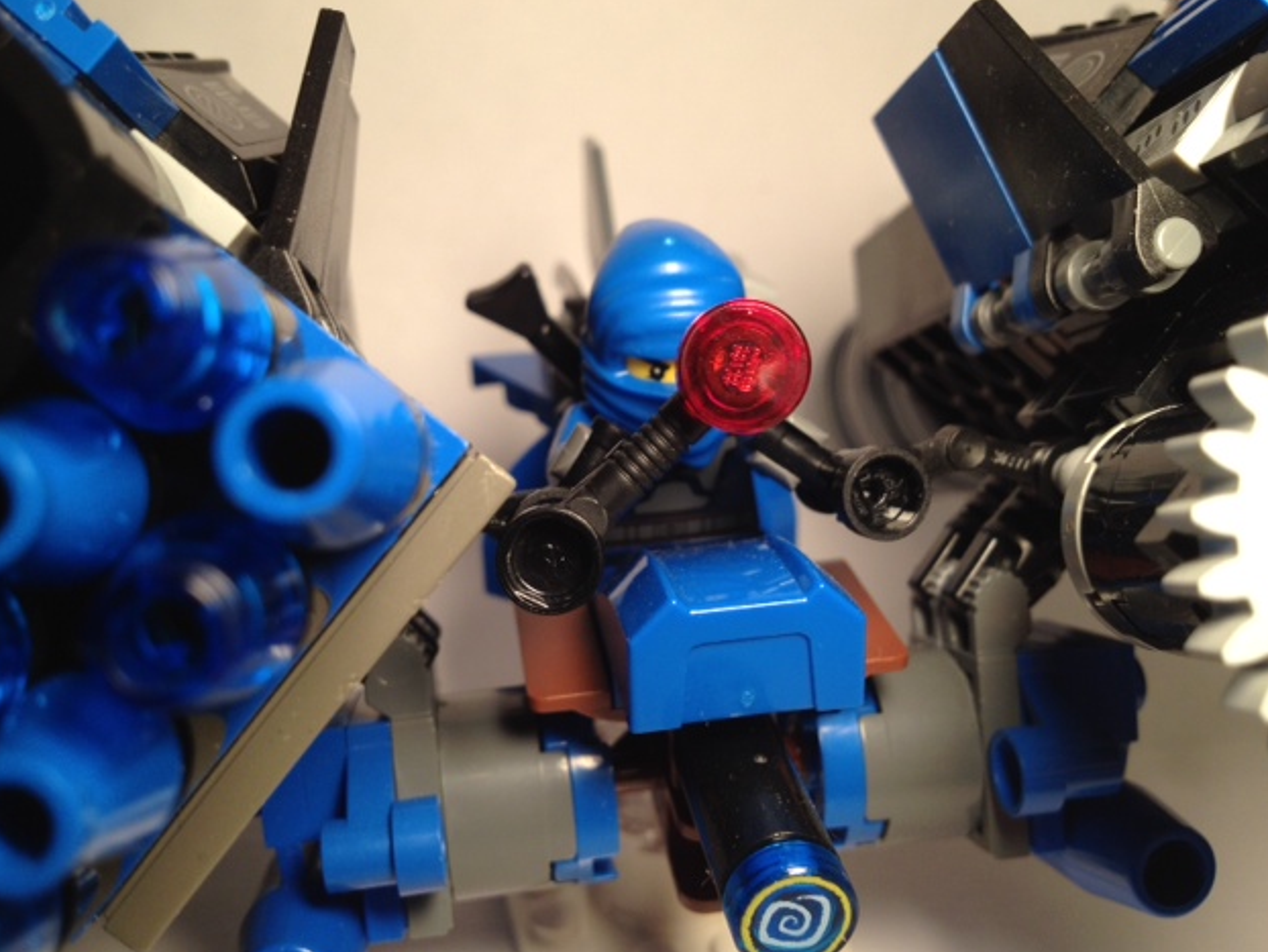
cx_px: 626
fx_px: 1319
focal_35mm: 36
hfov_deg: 51.3
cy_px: 477
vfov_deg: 39.7
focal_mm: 4.28
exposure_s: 1/100
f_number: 2.4
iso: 80
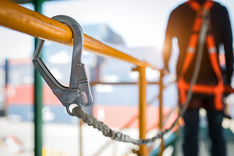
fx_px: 227
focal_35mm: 35
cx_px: 117
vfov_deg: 37.9
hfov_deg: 54.4
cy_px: 78
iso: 200
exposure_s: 1/800
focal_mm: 35
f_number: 2.5
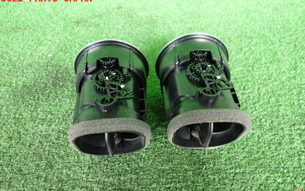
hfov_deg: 68.4
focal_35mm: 27
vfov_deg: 45.9
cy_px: 108
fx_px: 224
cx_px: 153
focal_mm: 4.5
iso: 320
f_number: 2
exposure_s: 1/30
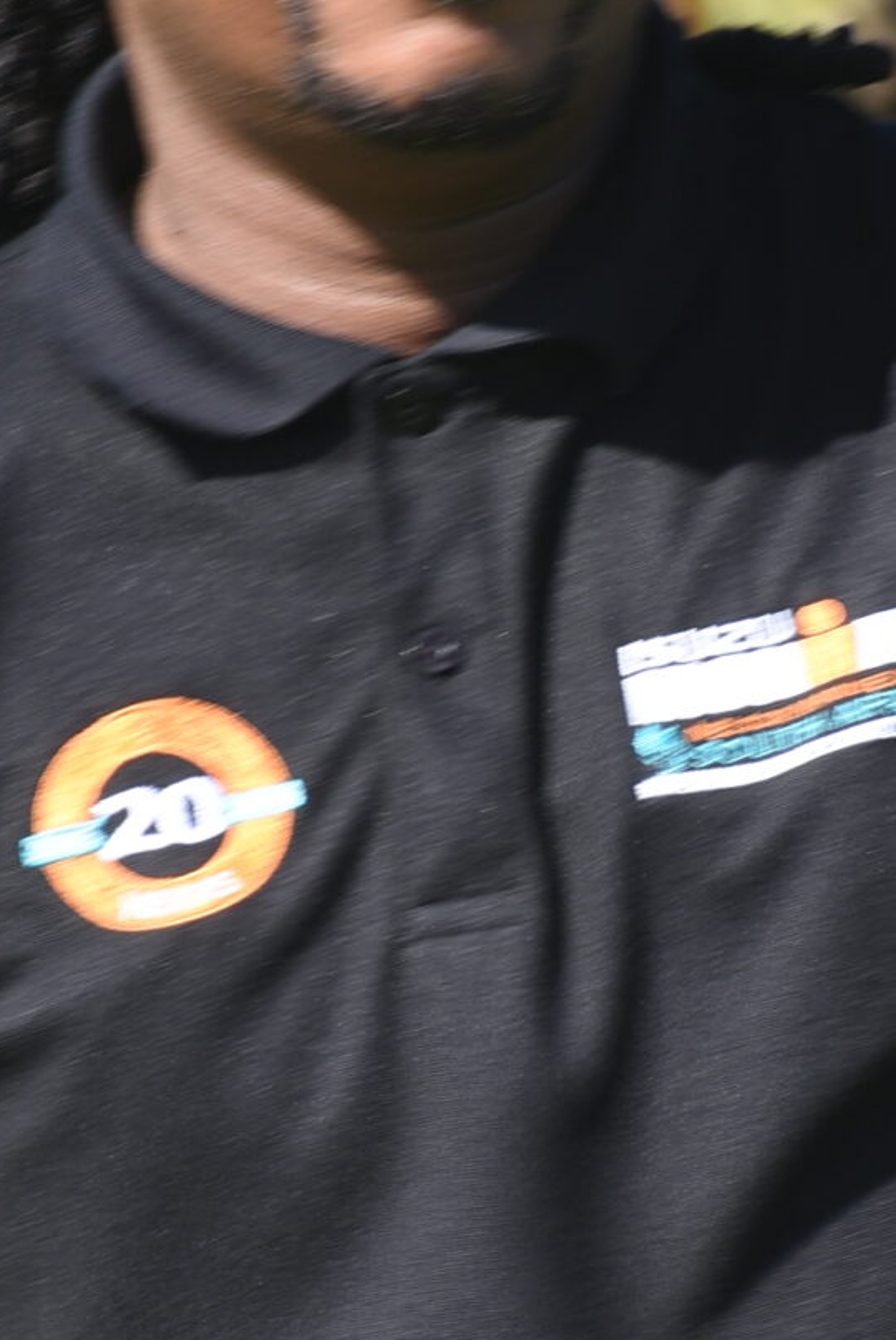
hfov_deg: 1.4
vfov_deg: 2.1
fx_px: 36565
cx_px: 591
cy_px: 887
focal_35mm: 982
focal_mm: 230
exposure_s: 1/100
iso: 100
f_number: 9
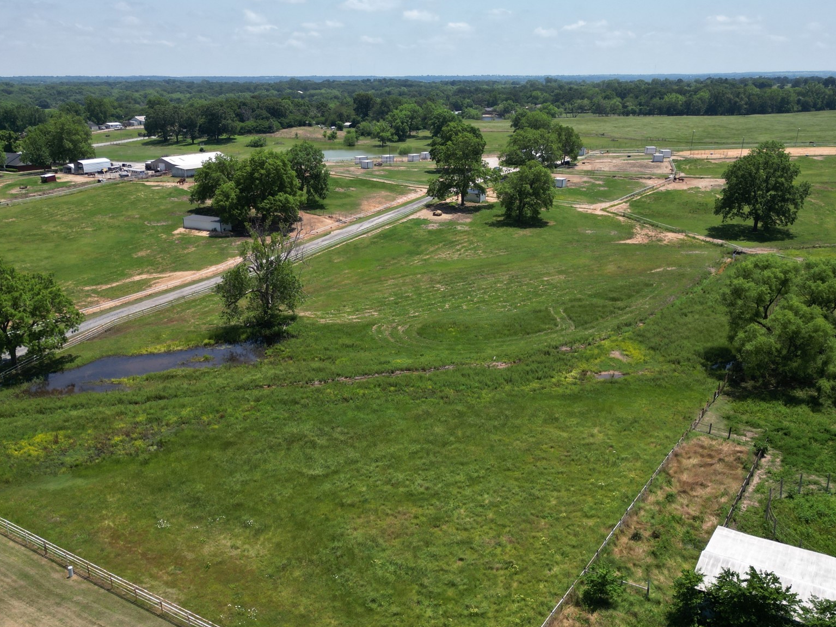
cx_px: 410
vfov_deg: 46.7
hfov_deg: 60.0
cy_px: 348
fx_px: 725
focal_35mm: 30
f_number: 1.7
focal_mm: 6.72
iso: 110
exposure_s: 1/3000
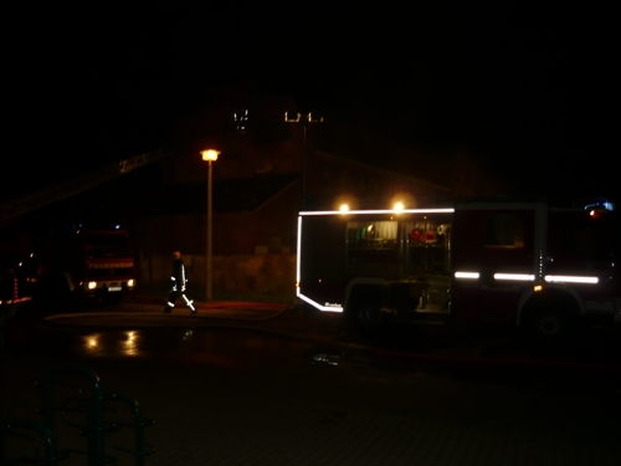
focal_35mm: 33
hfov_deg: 55.4
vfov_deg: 42.9
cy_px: 233
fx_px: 592
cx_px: 310
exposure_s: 1/30
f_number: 2.8
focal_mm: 5.5
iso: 100
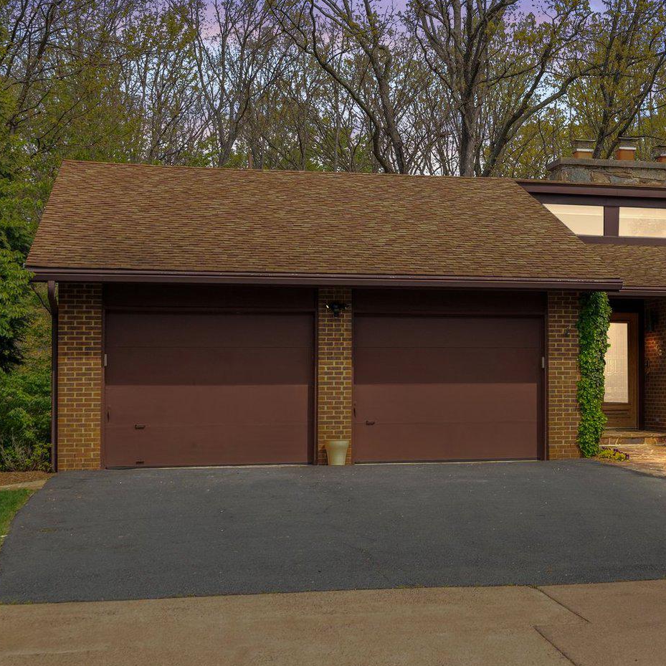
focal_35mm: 64
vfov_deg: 26.9
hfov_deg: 25.7
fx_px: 1393
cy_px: 349
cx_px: 650
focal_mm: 35
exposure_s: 1/250
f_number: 10
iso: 250
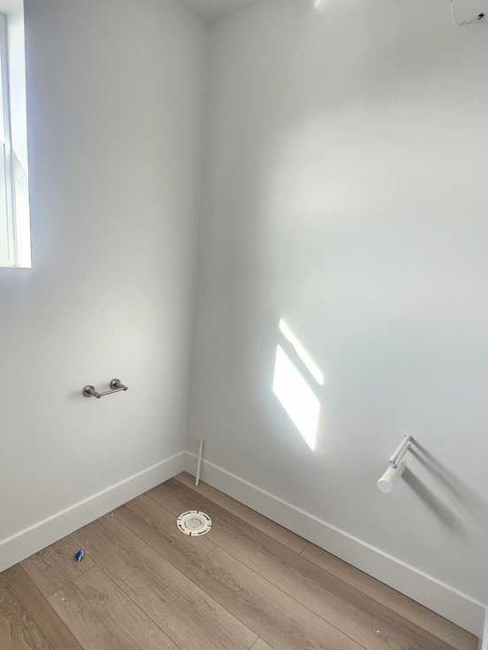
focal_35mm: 18
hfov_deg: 71.0
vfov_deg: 87.7
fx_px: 338
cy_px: 330
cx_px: 199
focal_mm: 2.2
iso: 200
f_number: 2.2
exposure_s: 1/100
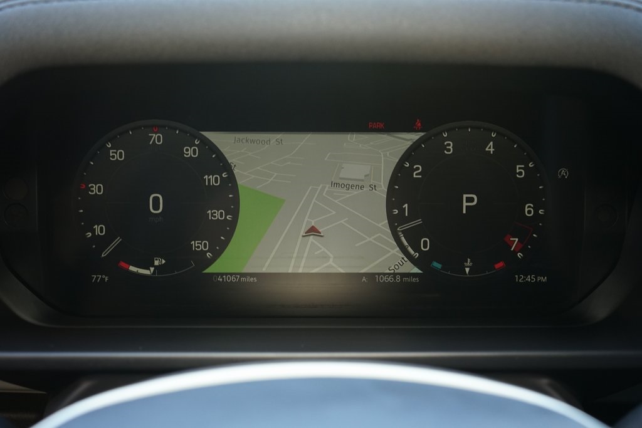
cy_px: 214
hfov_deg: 51.9
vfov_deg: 36.0
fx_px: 660
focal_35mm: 37
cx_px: 321
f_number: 5.6
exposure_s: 1/40
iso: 1000
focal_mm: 37
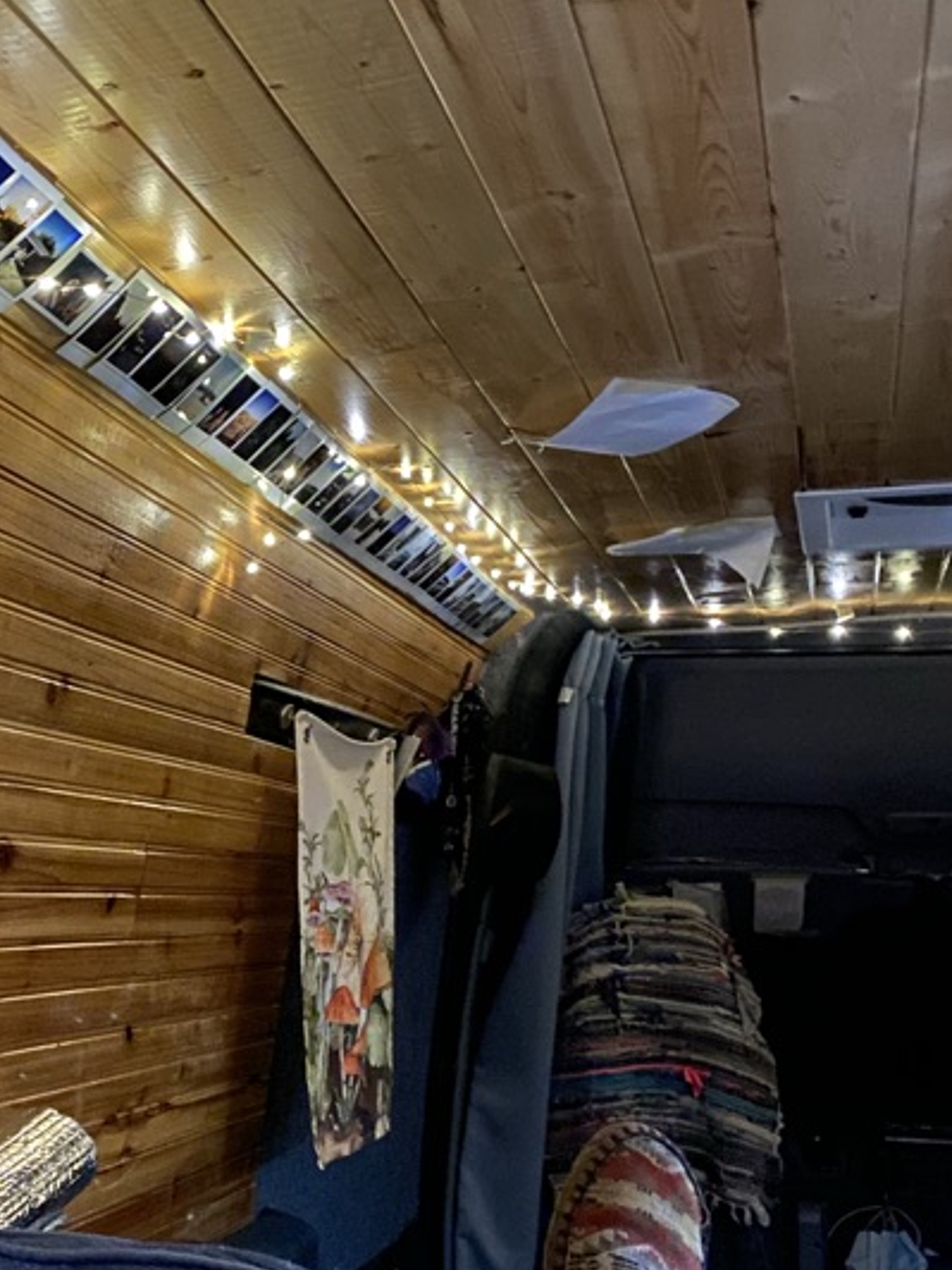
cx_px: 191
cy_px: 778
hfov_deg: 28.5
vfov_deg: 38.0
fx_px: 1833
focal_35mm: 50
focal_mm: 4.25
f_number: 1.8
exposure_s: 1/4
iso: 640
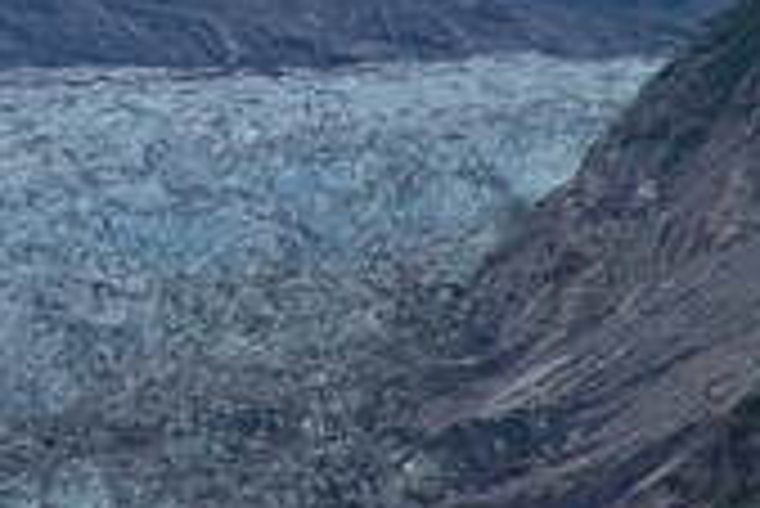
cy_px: -315
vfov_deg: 1.5
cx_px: -1880
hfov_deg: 2.2
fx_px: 19164
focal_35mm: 907
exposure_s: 1/250
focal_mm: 120
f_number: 6.3
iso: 100
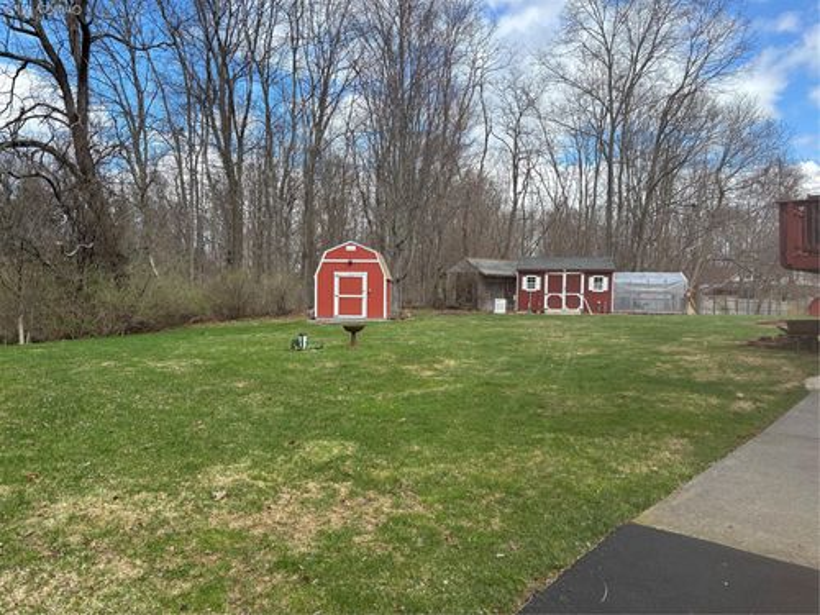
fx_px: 616
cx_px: 410
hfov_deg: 67.3
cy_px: 308
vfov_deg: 53.1
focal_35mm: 26
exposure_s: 1/1418
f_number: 1.6
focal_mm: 5.96
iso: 50
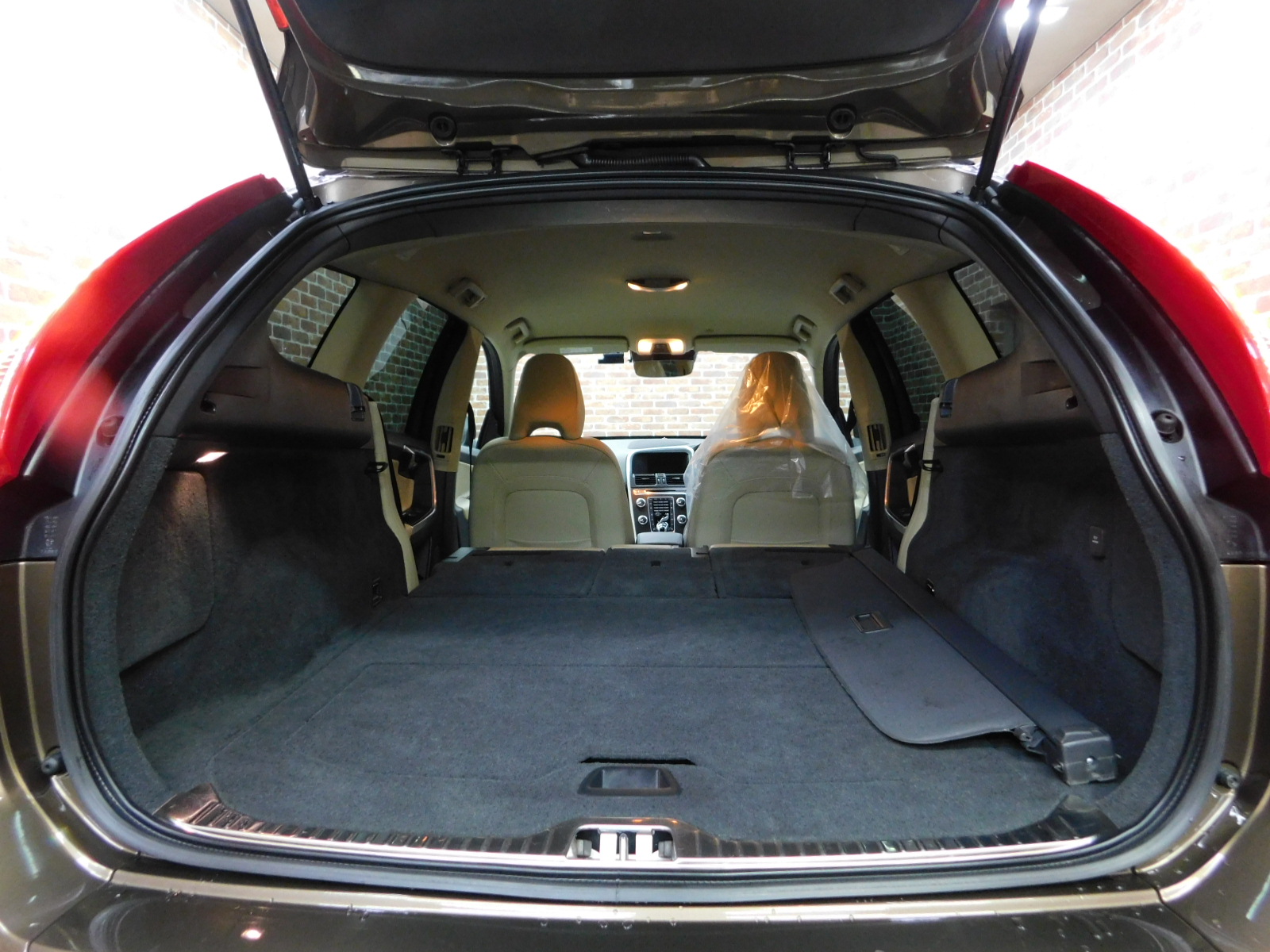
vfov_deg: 58.9
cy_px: 476
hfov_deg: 73.9
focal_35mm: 23
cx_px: 635
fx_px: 844
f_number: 3
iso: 400
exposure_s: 1/13
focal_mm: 4
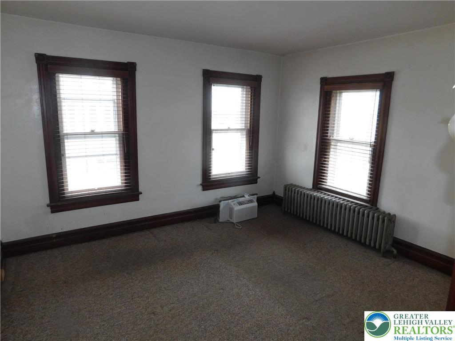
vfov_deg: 58.9
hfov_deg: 73.9
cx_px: 228
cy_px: 170
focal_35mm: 23
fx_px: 302
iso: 180
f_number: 3
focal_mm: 4
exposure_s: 1/30
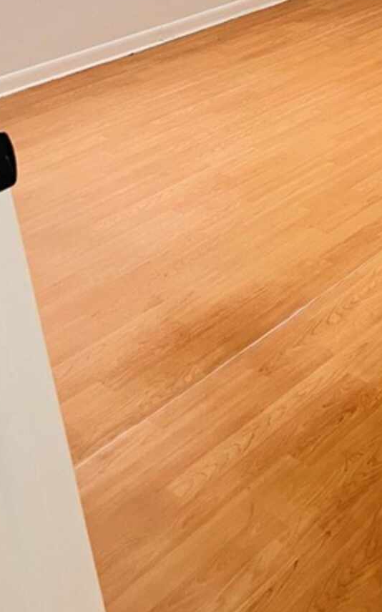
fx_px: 917
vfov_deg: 34.8
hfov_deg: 22.4
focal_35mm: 55
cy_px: 61
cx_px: 401
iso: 400
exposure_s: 1/60
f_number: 1.5
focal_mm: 5.7
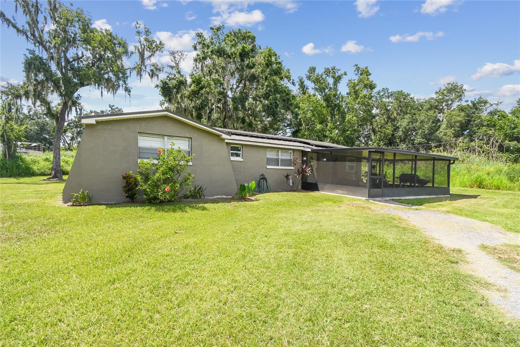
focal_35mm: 15
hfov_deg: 100.4
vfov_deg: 77.3
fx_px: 217
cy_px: 174
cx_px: 260
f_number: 7.1
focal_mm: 10
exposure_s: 1/80
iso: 100
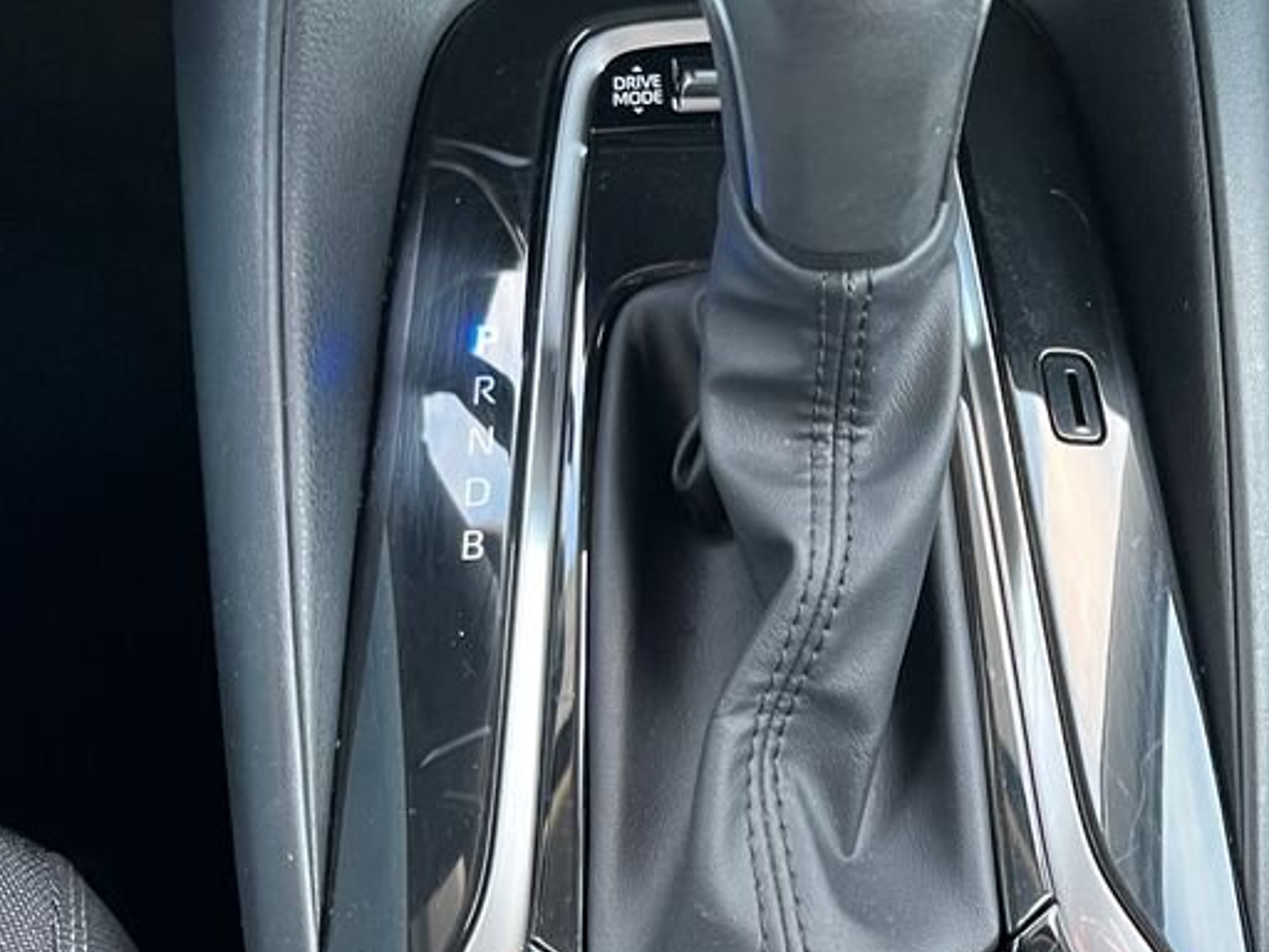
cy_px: 511
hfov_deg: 35.6
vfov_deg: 28.0
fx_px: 1906
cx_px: 1011
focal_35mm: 52
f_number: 1.6
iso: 500
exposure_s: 1/46
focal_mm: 5.1
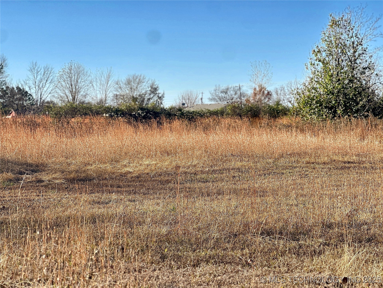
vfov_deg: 19.1
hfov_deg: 25.3
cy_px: 144
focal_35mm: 77
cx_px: 192
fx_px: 852
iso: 32
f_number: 2.8
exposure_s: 1/523
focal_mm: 9
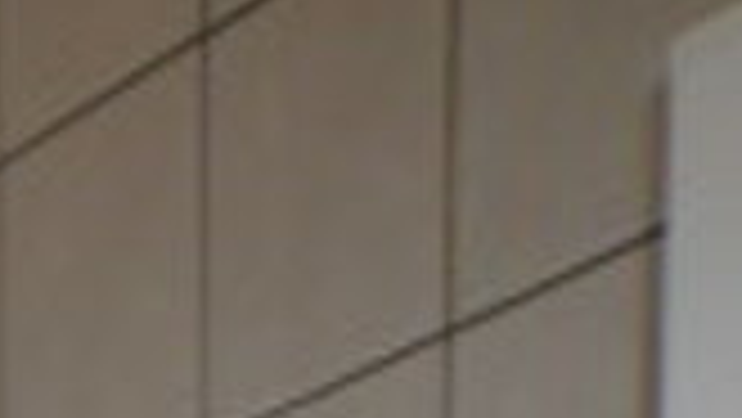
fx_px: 5472
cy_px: 1865
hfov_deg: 7.0
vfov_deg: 4.0
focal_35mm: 278
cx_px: -1453
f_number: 2.8
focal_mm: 7.4
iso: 100
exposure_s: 1/30
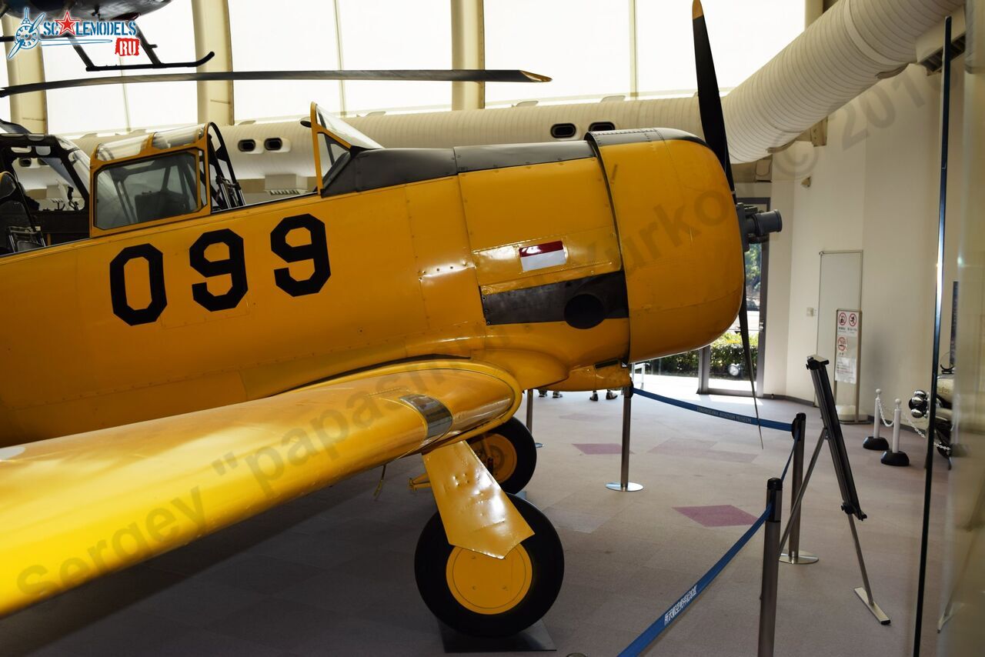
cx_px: 492
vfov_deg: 40.0
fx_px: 903
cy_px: 328
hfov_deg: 57.2
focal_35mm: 33
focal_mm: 22
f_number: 5.6
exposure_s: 1/160
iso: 100
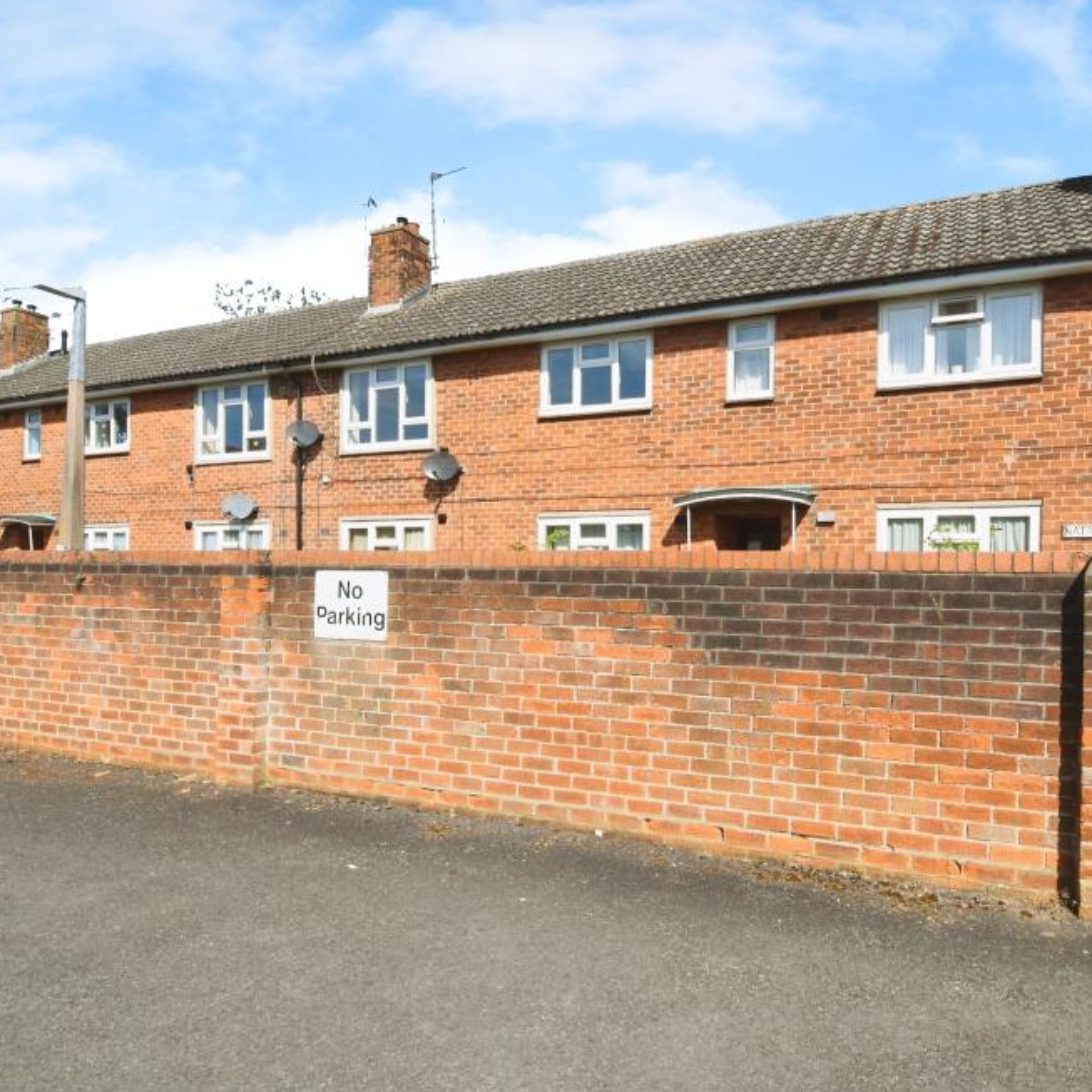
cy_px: 556
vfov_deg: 74.8
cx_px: 649
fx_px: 714
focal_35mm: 20
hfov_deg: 74.1
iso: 800
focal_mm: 10
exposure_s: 1/640
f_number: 13
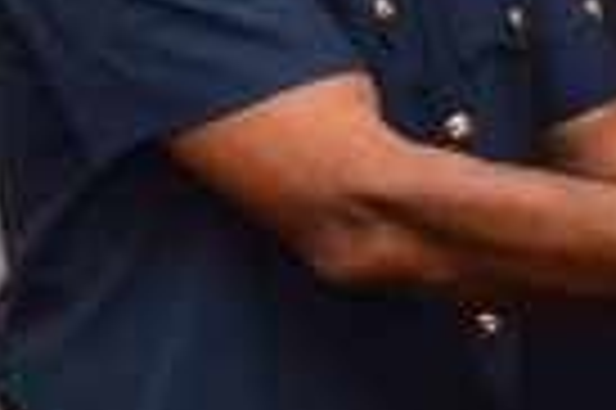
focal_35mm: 249
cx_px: 908
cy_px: -171
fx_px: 4256
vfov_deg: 5.5
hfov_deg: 8.1
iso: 800
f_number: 7.1
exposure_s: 1/100
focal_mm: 38
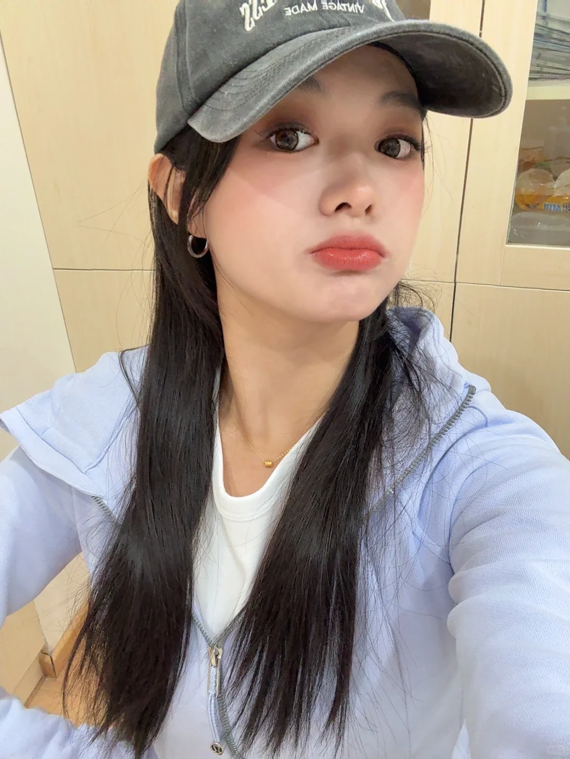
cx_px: 285
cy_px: 380
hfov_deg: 46.8
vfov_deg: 60.0
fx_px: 658
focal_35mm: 30
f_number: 1.9
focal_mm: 2.69
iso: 250
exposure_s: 1/50
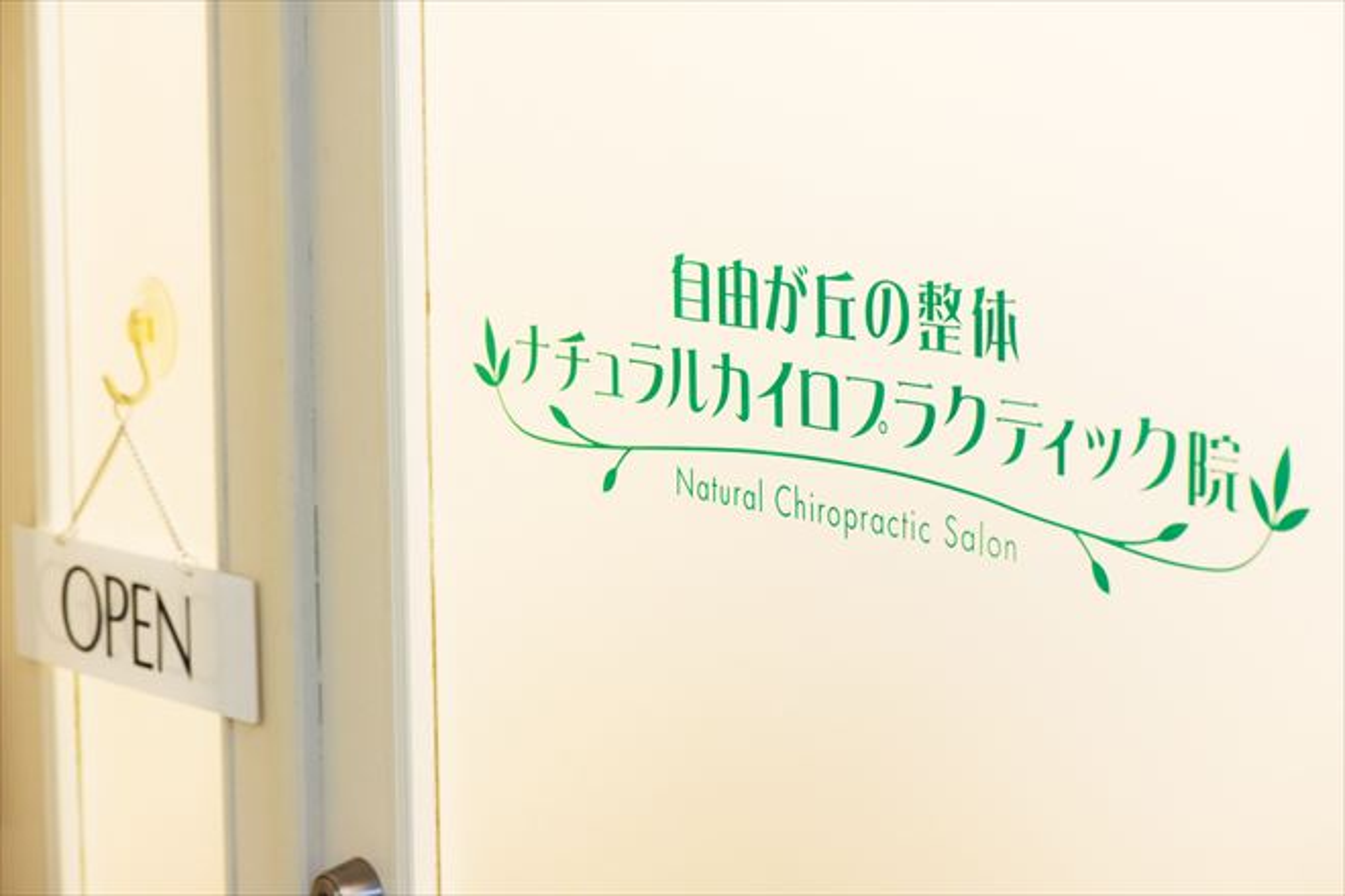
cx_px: 672
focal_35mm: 105
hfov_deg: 19.5
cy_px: 448
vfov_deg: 13.0
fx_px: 3923
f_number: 8
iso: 3200
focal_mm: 105
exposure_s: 1/100
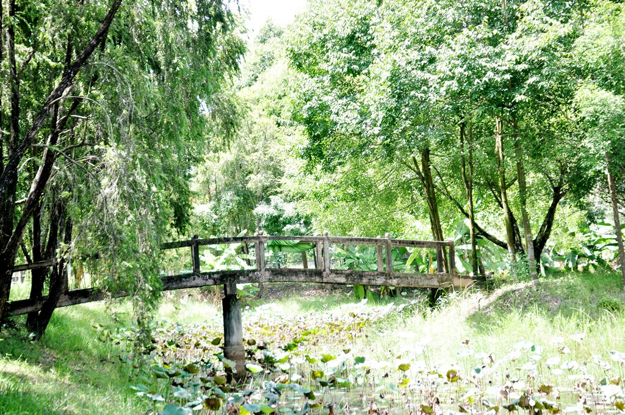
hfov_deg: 24.2
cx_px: 312
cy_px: 208
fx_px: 1456
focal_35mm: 84
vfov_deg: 16.2
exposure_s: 1/80
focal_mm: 56
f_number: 5.6
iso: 200
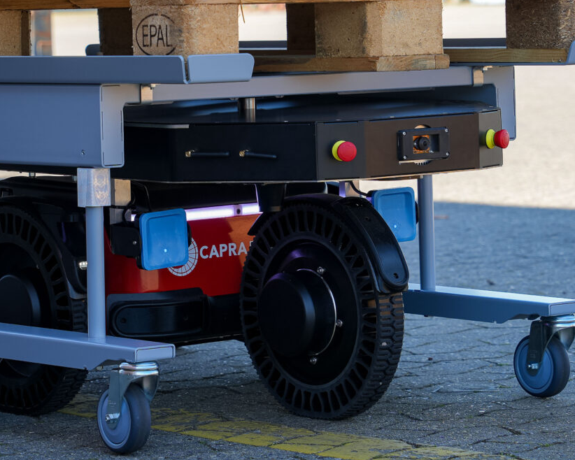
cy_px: 128
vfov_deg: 8.9
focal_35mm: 173
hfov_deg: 11.1
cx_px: 155
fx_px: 2945
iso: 100
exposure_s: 1/125
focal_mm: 74
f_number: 5.6
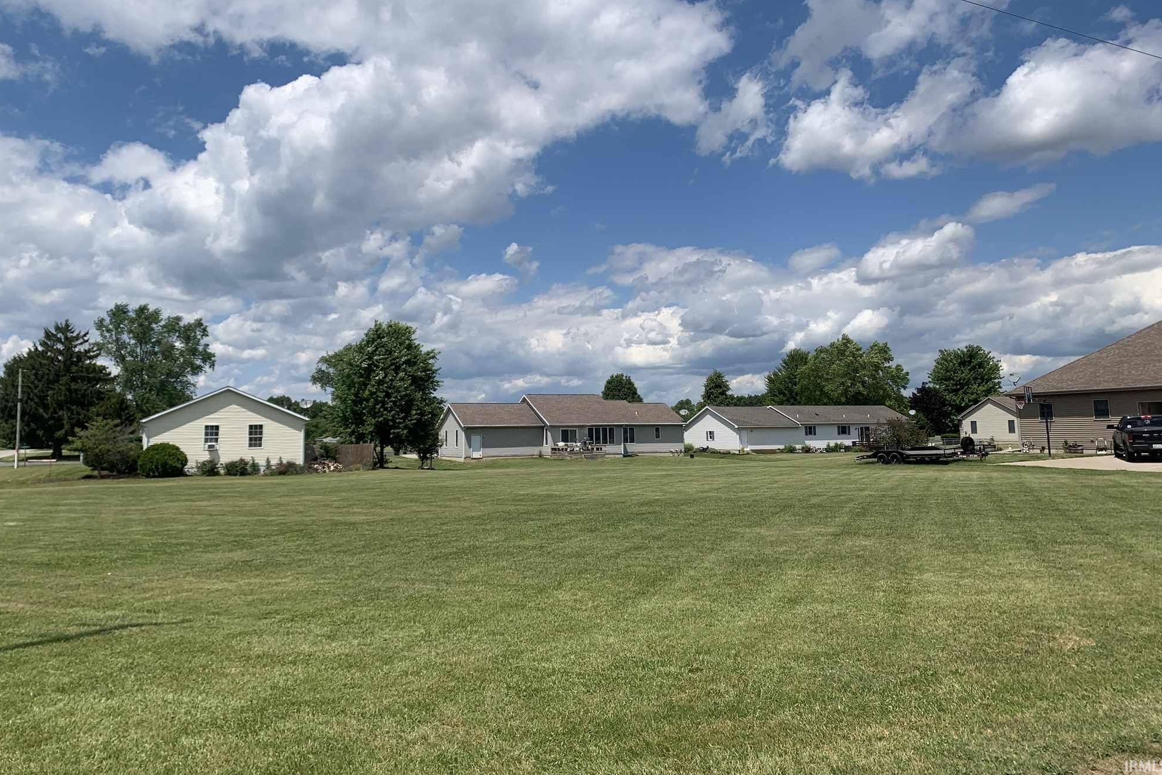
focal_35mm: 28
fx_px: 904
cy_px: 327
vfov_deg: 46.2
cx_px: 569
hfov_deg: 65.5
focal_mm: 4.25
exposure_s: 1/4464
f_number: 1.8
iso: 25
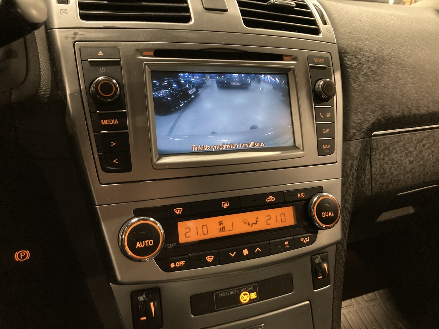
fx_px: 355
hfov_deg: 63.4
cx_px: 220
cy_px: 164
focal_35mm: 28
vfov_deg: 49.7
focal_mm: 3.99
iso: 500
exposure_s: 1/25
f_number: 1.8
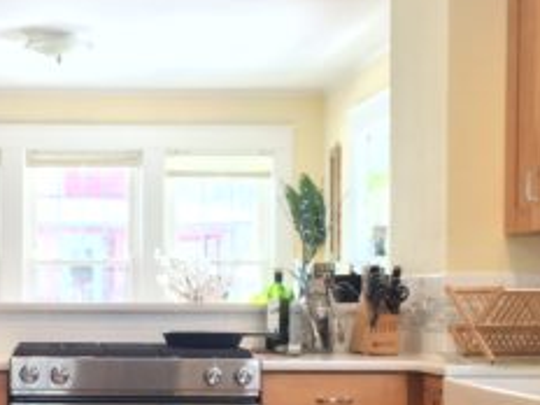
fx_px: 1217
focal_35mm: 78
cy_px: 301
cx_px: 83
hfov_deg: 24.5
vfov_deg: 18.8
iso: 64
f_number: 2.2
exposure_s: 1/30
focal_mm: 4.15
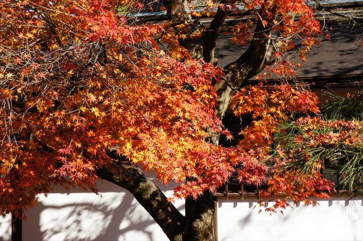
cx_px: 182
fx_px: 1442
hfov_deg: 14.4
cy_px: 120
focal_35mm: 143
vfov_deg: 9.6
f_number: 9
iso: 800
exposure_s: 1/800
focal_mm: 95.4
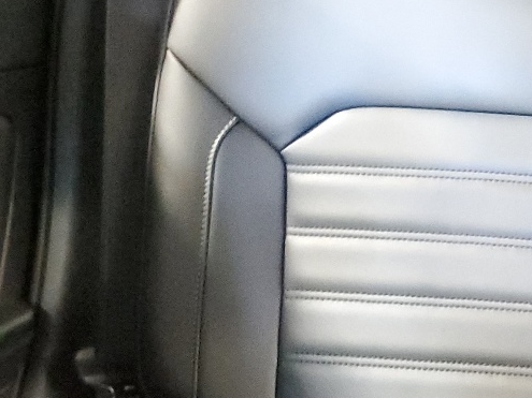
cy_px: 277
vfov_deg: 17.5
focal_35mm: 84
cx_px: 857
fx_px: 1291
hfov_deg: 19.5
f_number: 1.5
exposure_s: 1/4
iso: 977
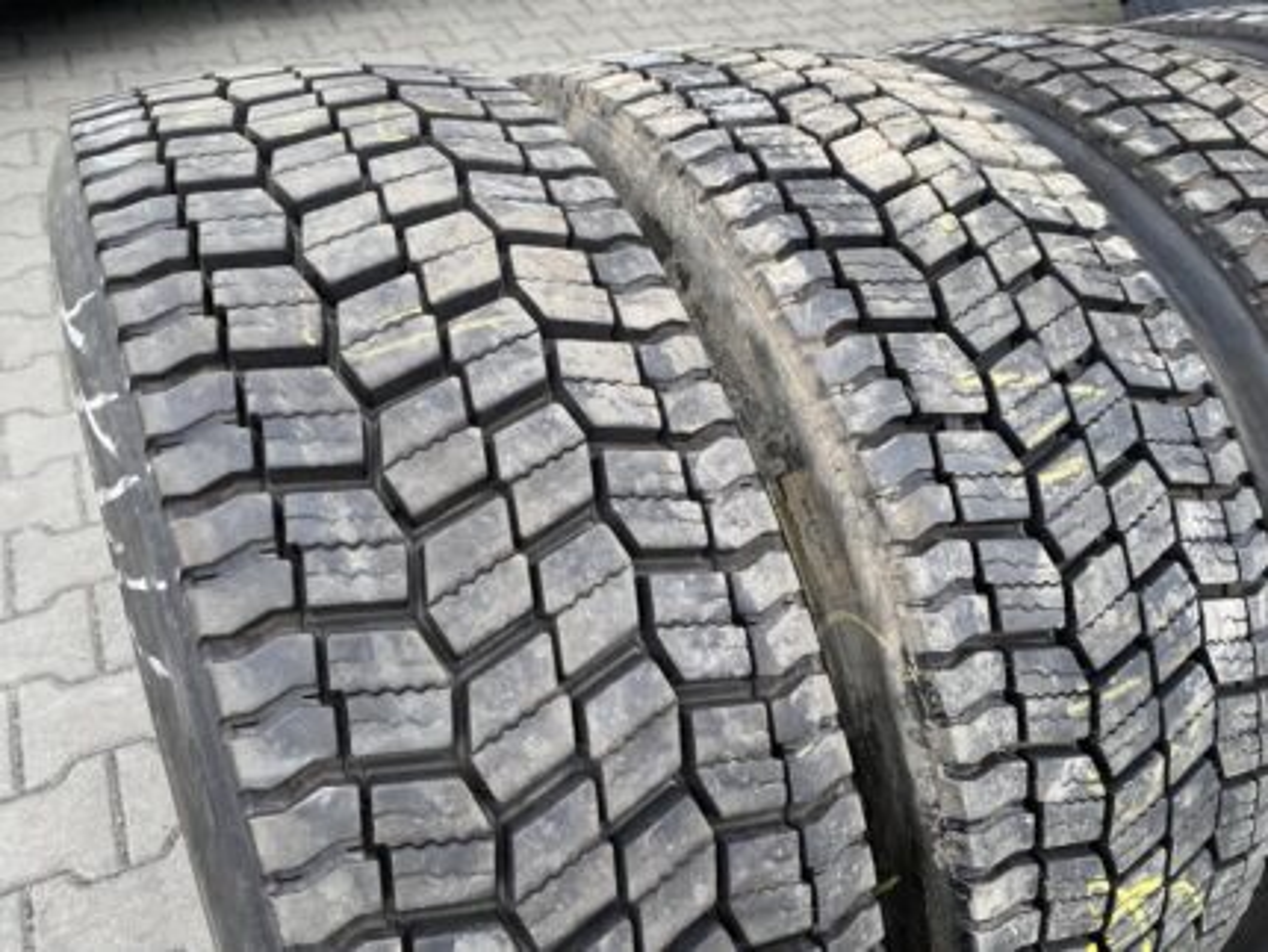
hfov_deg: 67.3
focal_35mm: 26
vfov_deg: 53.1
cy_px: 476
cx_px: 634
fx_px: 953
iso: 32
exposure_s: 1/381
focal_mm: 4.25
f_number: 1.8
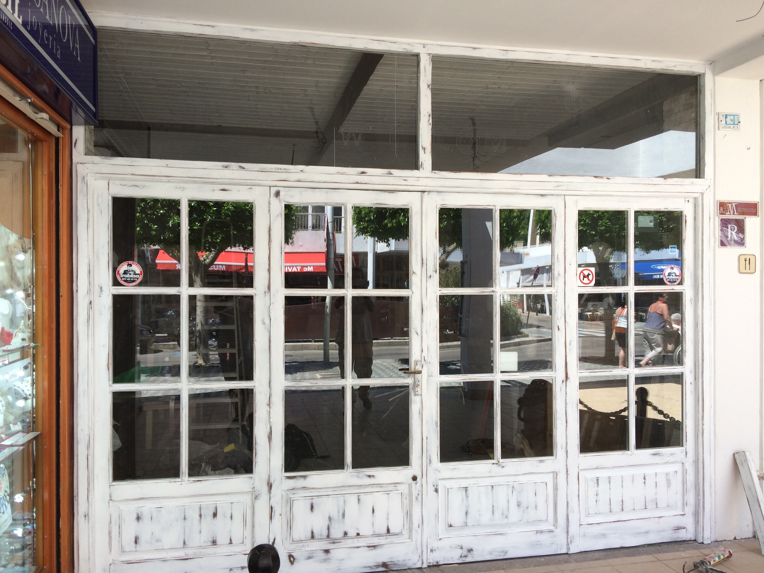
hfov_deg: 61.7
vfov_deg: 48.2
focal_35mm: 29
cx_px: 382
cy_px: 286
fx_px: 640
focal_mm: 4.15
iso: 32
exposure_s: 1/206
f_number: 2.2
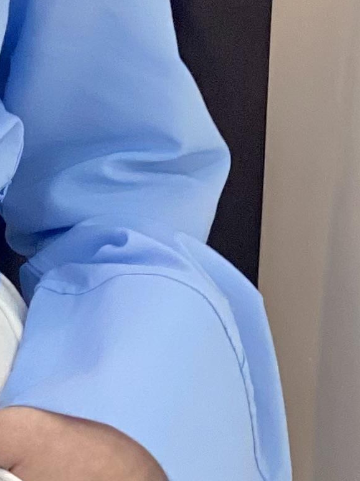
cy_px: 27
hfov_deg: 5.4
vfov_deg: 7.3
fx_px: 3773
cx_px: -310
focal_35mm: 272
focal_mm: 6
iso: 125
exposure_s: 1/100
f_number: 2
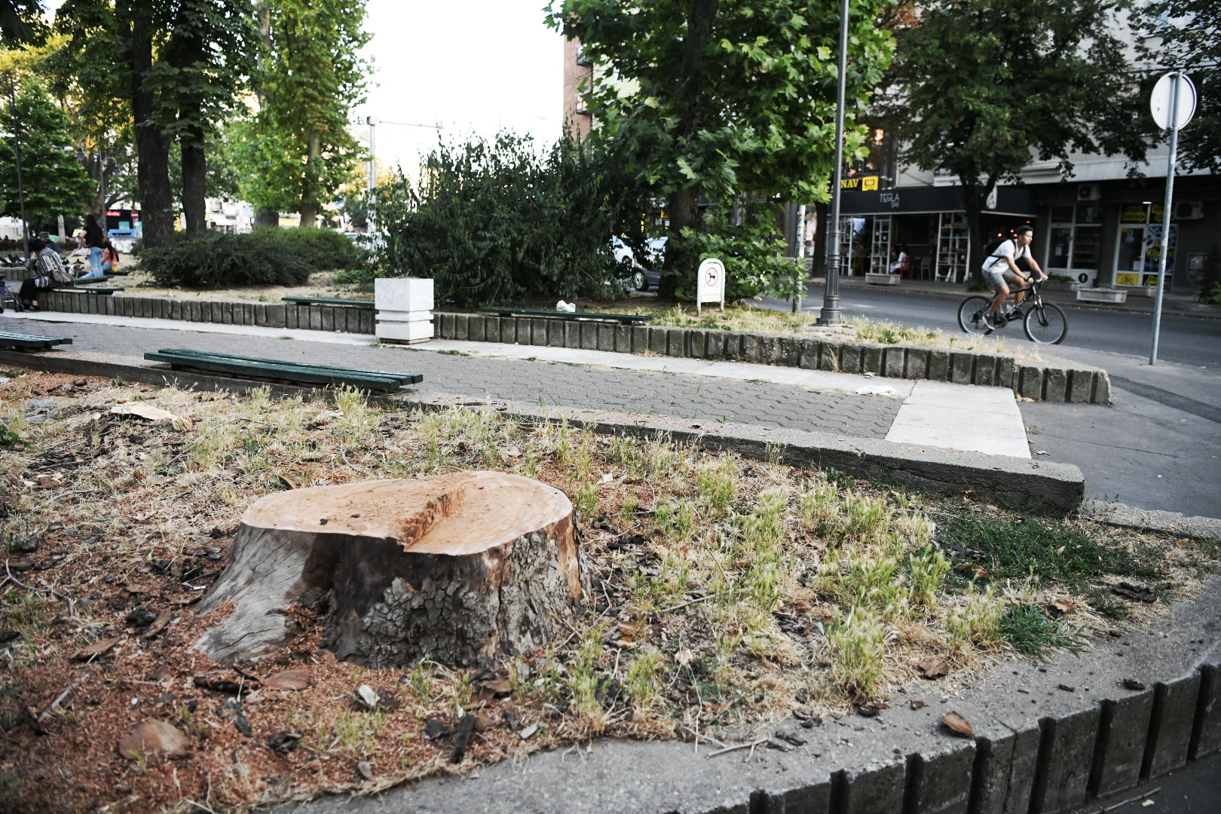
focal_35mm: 24
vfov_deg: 53.1
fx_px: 814
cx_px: 610
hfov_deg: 73.7
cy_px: 407
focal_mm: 24
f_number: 2.8
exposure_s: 1/2500
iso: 3200
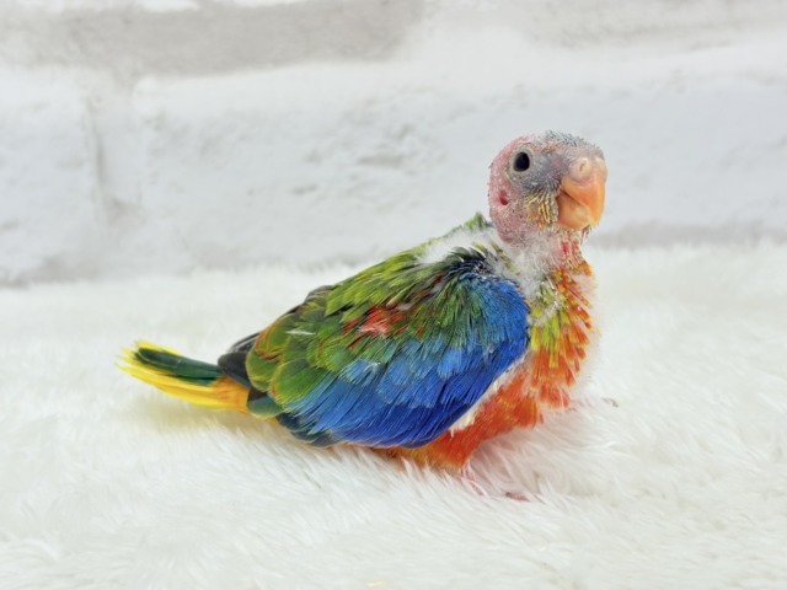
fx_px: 1182
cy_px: 295
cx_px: 394
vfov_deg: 28.0
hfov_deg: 36.8
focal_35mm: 52
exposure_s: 1/100
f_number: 1.6
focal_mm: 5.96
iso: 80
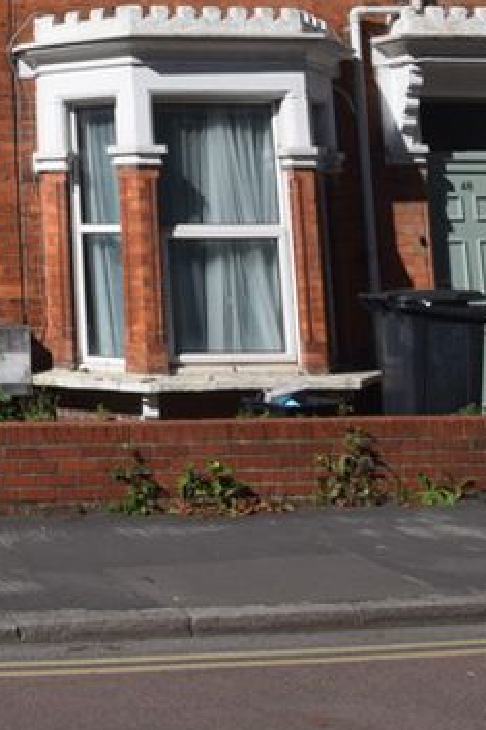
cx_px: -295
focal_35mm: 64
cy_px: -2
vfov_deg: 29.5
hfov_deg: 18.3
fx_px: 1290
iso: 200
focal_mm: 13
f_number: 10
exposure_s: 1/400
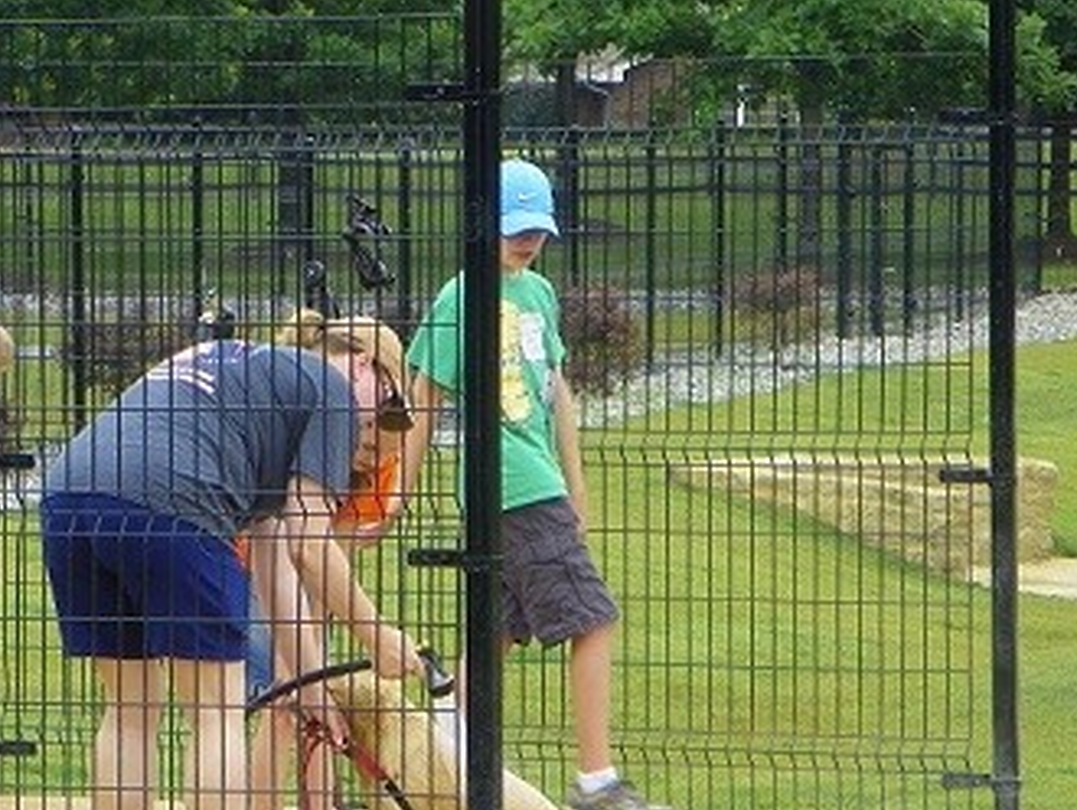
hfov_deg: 8.5
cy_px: 552
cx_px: 271
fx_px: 7255
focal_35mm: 233
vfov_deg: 6.4
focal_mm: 25
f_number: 4.5
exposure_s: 1/200
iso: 64
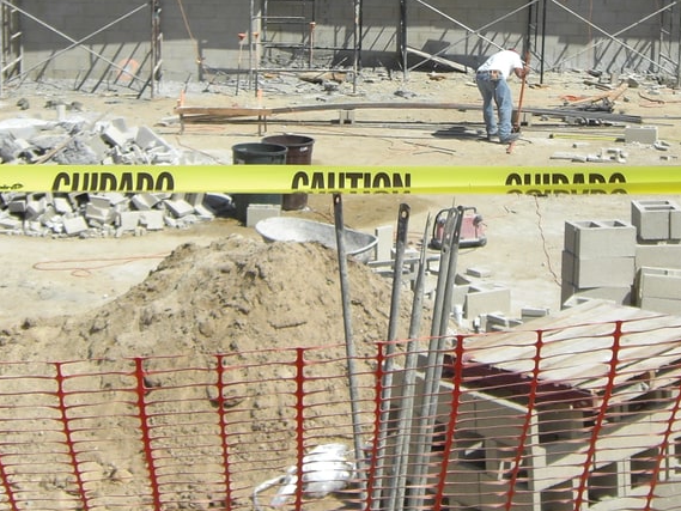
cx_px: 433
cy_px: 18
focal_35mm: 89
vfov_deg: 16.3
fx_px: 1751
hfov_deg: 21.9
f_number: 8
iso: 80
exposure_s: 1/250
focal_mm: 7.9
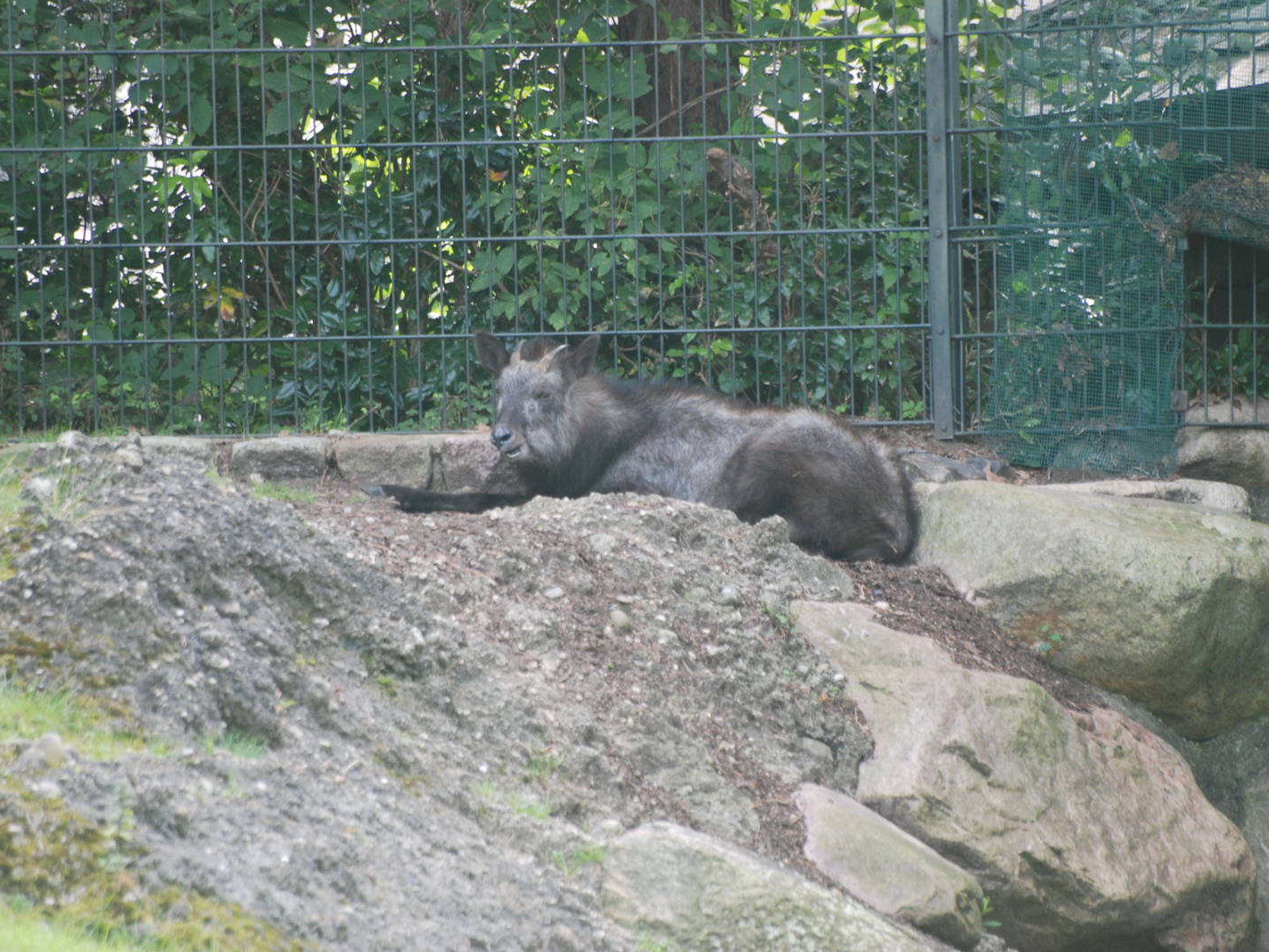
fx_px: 17852
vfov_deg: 3.1
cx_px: 689
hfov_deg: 4.1
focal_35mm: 487
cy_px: 475
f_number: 5.6
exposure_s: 1/60
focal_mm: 300
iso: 400
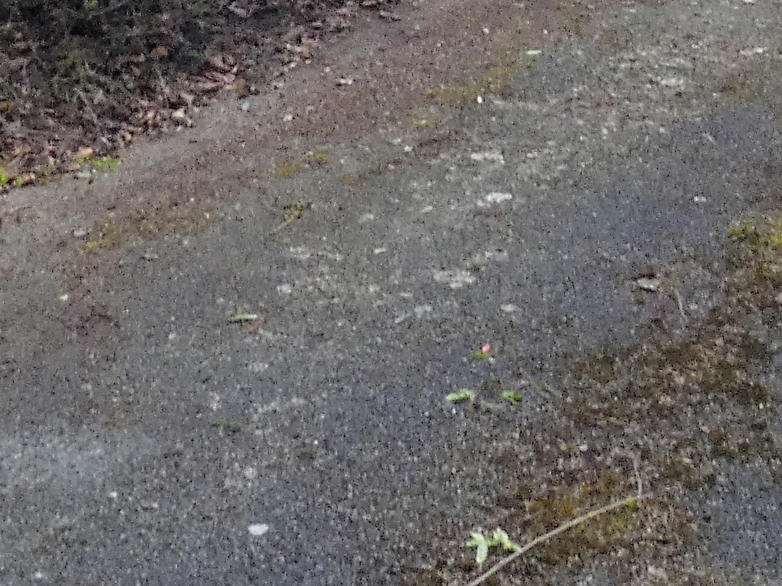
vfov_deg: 13.9
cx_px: 437
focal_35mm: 91
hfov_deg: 21.5
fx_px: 2056
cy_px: -568
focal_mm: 3.6
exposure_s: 1/60
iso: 100
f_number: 8
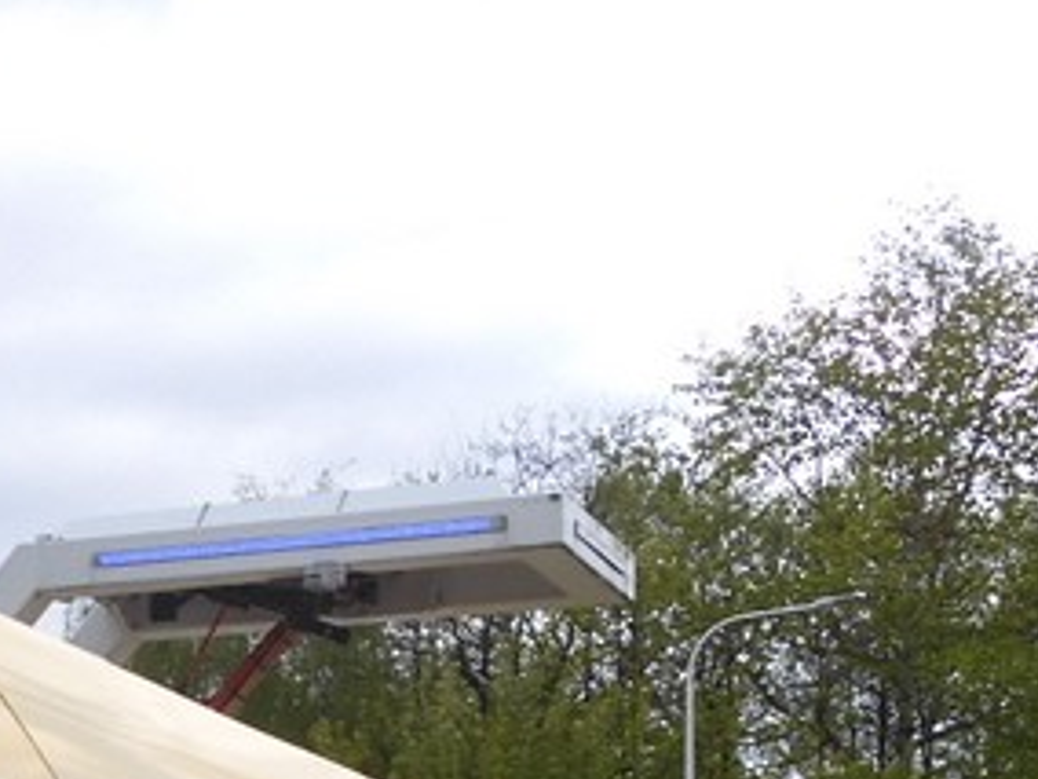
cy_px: 1019
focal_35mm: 95
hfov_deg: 19.0
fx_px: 2849
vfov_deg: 14.9
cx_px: -333
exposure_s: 1/400
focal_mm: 5.4
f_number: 3.5
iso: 100
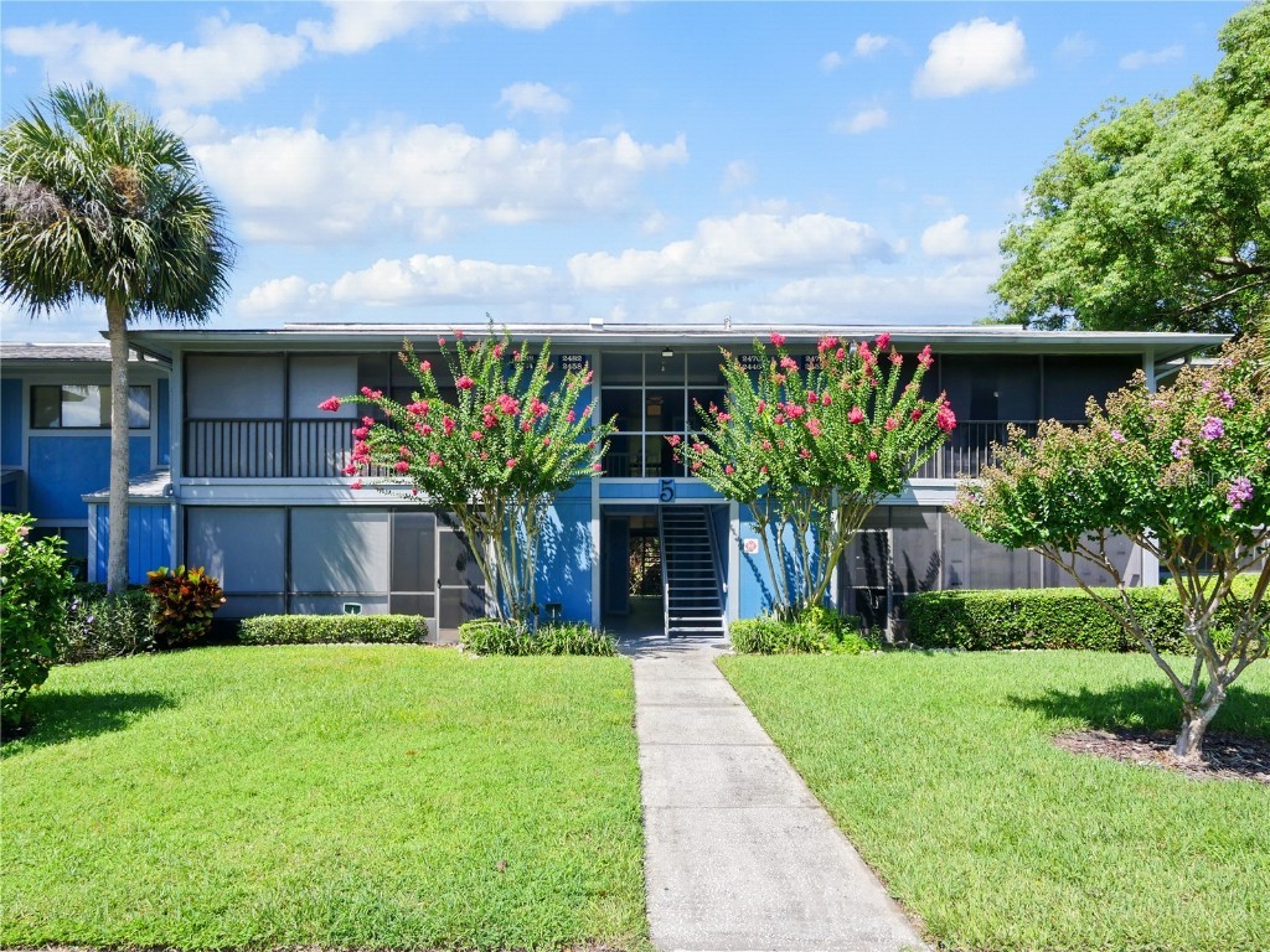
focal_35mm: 18
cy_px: 476
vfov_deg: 71.6
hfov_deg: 87.8
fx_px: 660
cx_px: 635
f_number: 6.3
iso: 200
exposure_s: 1/320
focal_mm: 9
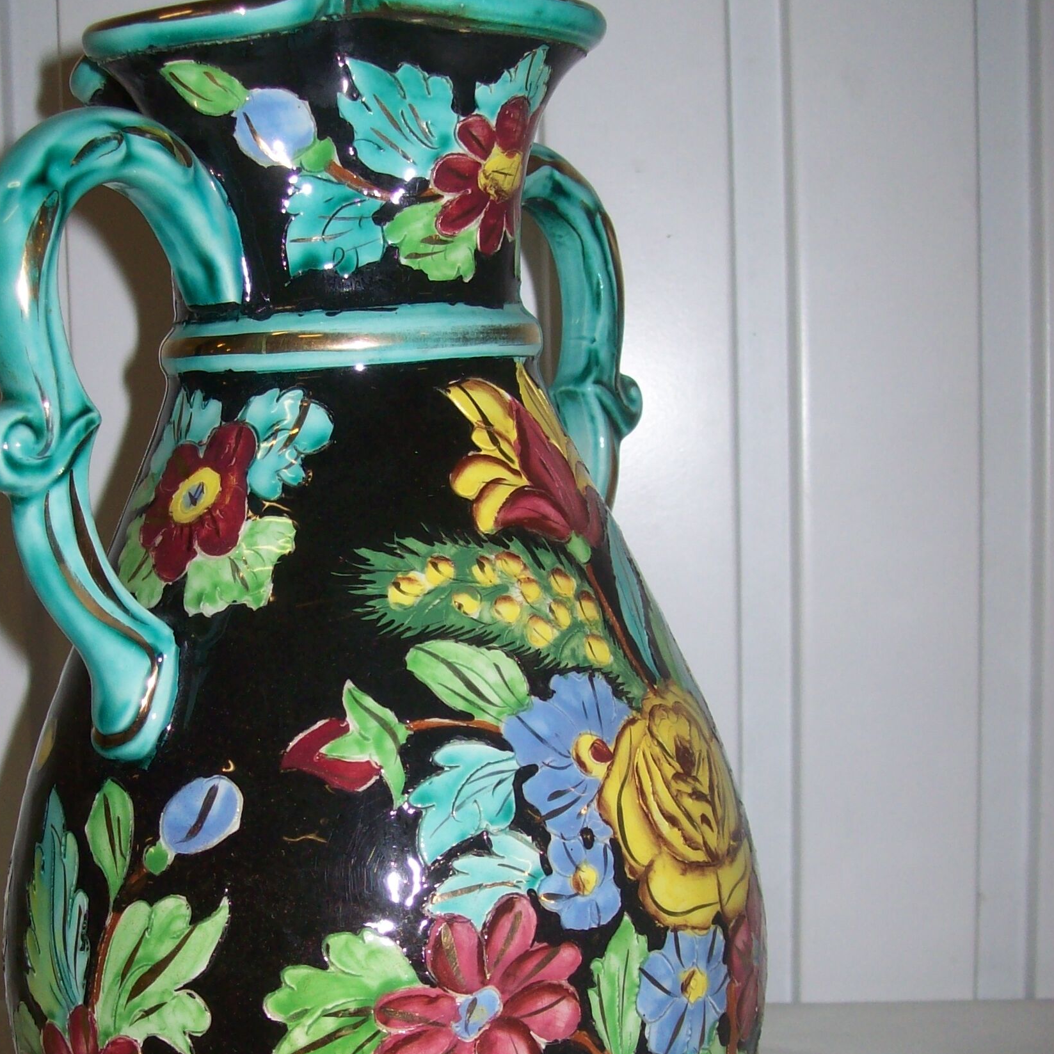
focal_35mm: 55
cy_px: 674
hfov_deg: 30.9
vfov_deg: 30.9
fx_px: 1895
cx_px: 387
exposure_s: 1/64
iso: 80
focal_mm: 6
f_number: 2.7
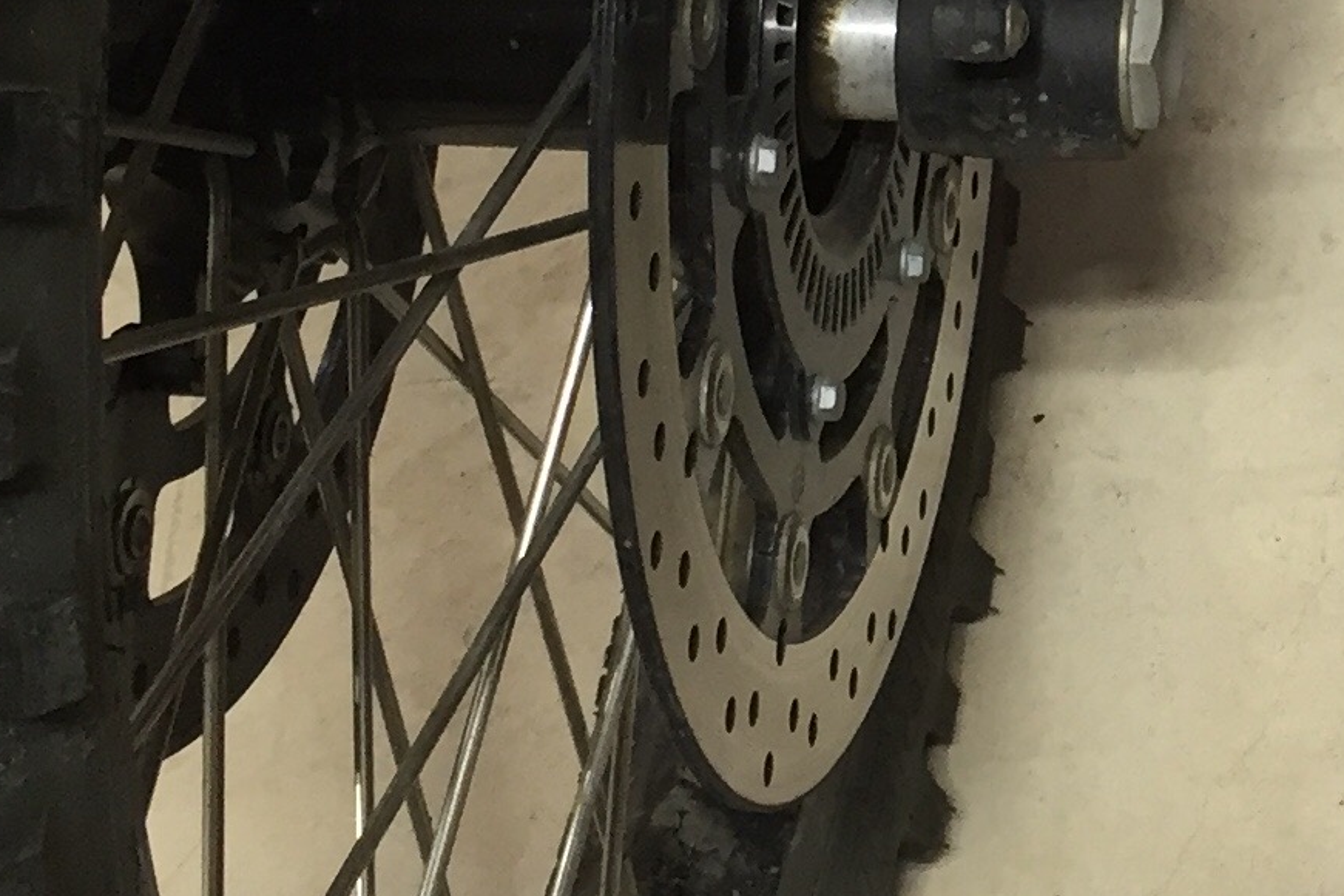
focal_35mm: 113
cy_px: -74
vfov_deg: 11.9
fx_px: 4219
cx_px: 1608
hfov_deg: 17.3
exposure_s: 1/40
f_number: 2.2
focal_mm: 4.15
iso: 32
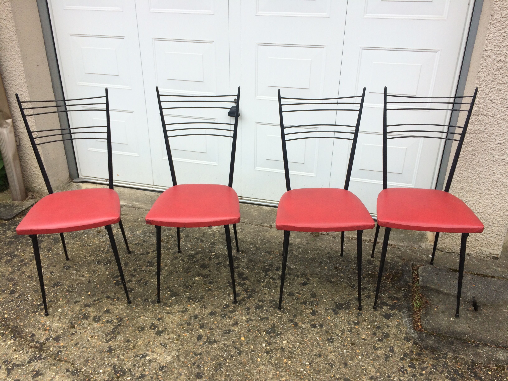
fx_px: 426
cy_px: 190
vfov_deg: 48.2
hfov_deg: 61.7
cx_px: 254
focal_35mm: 29
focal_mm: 4.15
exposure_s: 1/684
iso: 32
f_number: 2.2
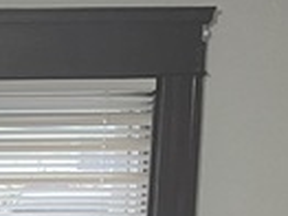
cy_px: 620
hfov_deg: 10.2
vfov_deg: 7.4
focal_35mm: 179
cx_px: -277
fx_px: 1488
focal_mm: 4.2
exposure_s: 1/60
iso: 125
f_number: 1.6
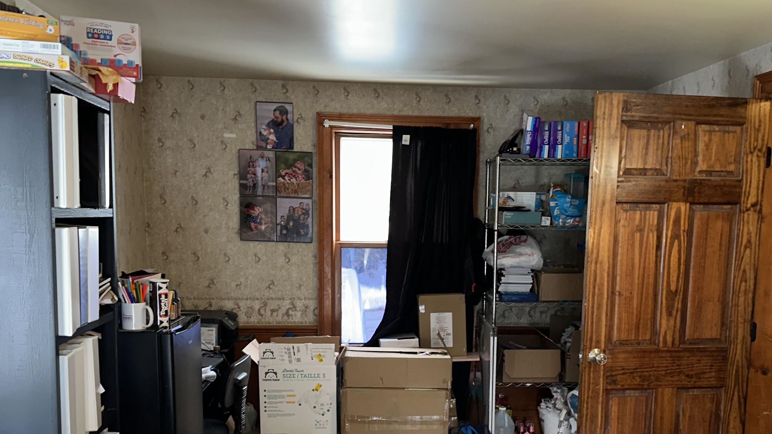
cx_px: 432
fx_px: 819
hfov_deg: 50.4
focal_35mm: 40
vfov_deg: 29.2
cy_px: 331
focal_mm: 6.86
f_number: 1.78
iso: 250
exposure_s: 1/60
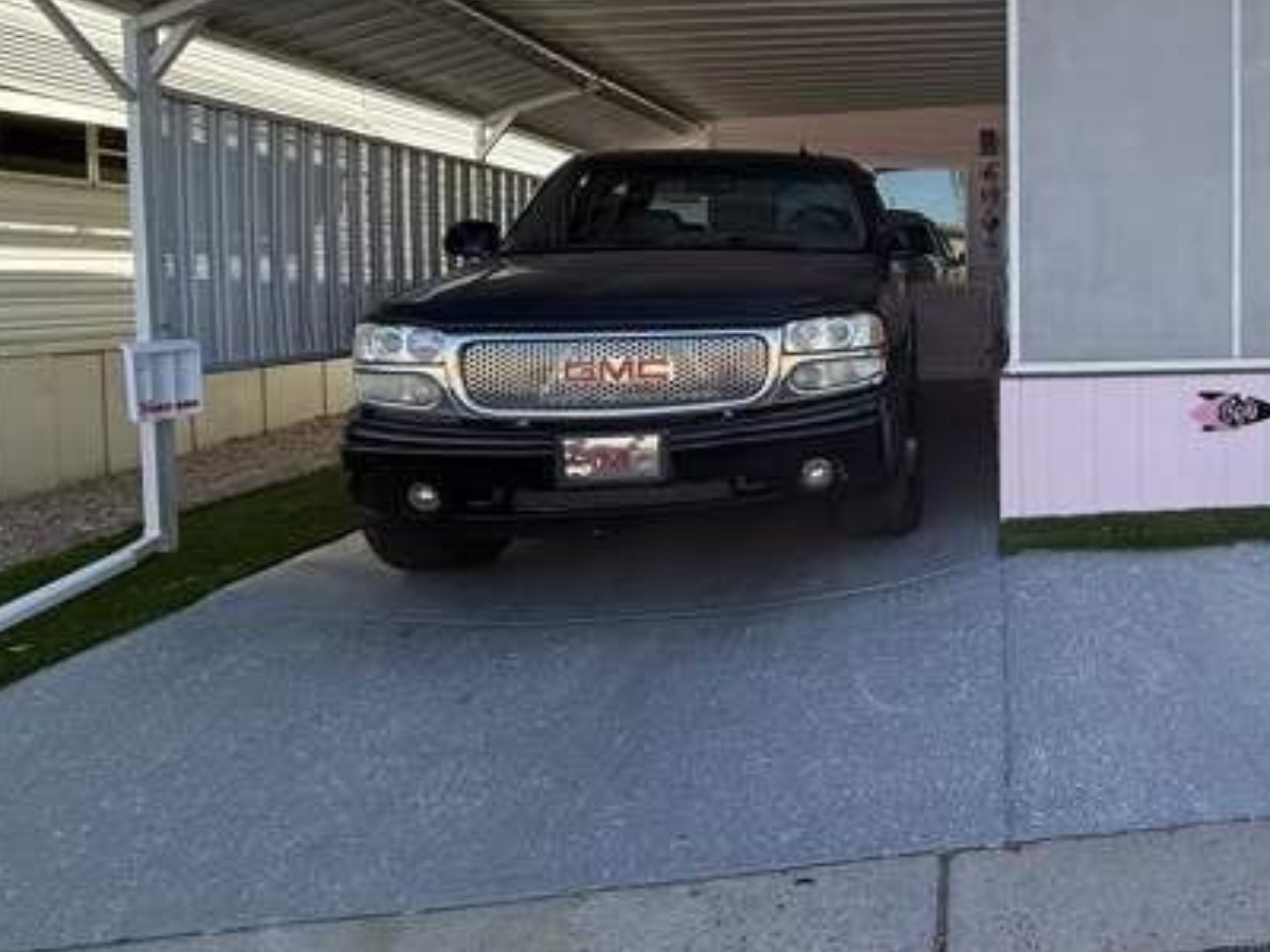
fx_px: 1027
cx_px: 1203
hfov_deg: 53.2
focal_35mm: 28
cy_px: 311
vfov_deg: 48.8
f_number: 2.2
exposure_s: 1/760
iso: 50
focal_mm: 2.22
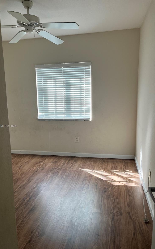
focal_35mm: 28
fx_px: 189
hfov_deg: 44.5
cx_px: 72
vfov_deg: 66.5
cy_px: 126
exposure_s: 1/120
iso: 125
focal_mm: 5.1
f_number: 1.6
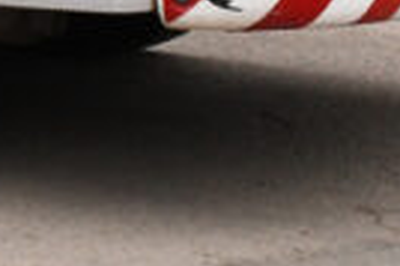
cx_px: -666
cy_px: -617
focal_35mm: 253
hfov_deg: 7.4
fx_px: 2808
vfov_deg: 5.1
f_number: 10
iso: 2000
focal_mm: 22
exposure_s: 1/200
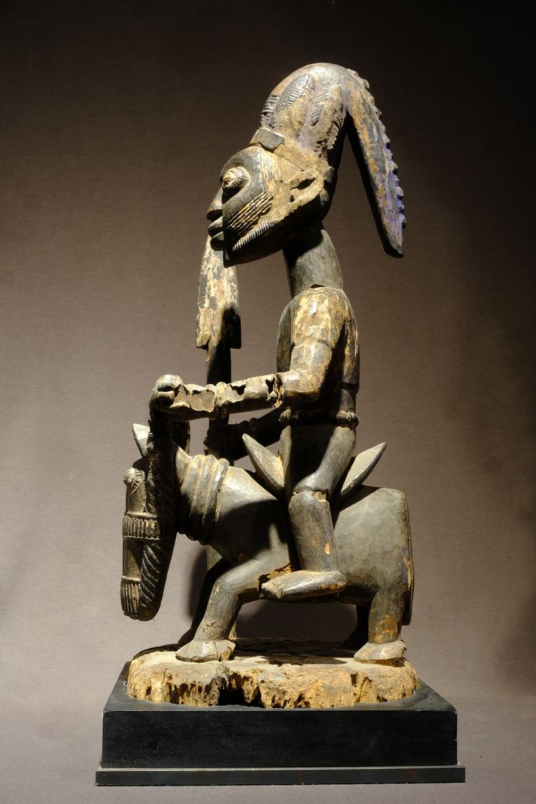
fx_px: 938
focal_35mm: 42
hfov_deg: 31.9
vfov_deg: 46.4
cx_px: 265
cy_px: 401
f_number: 9
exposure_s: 1/1.8
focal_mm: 27
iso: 250
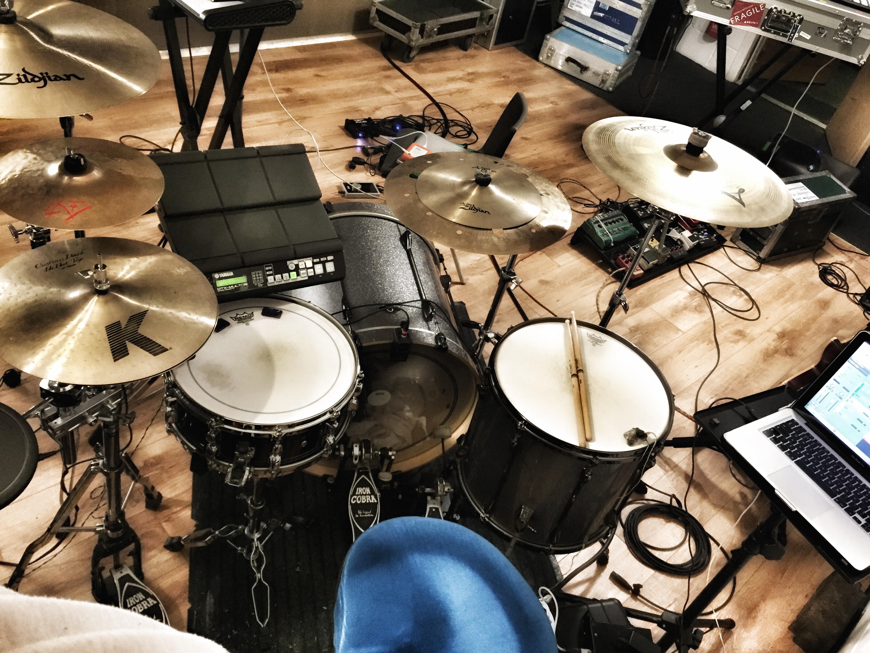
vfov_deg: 48.2
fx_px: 729
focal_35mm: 29
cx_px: 435
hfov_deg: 61.7
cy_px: 326
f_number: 2.2
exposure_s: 1/17
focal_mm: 4.15
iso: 250
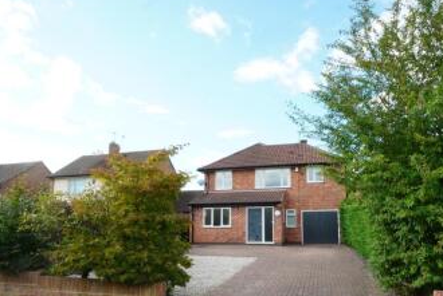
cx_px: 252
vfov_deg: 52.8
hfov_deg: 73.9
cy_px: 198
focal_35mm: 24
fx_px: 292
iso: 400
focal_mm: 11
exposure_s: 1/80
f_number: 14
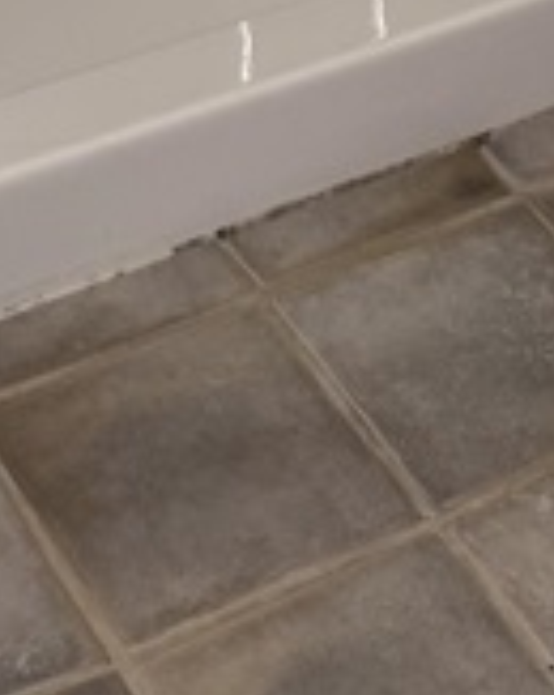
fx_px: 2834
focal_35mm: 138
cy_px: -1343
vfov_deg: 10.4
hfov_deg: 11.1
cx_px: 469
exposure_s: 1/60
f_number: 1.78
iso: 125
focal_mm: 6.76
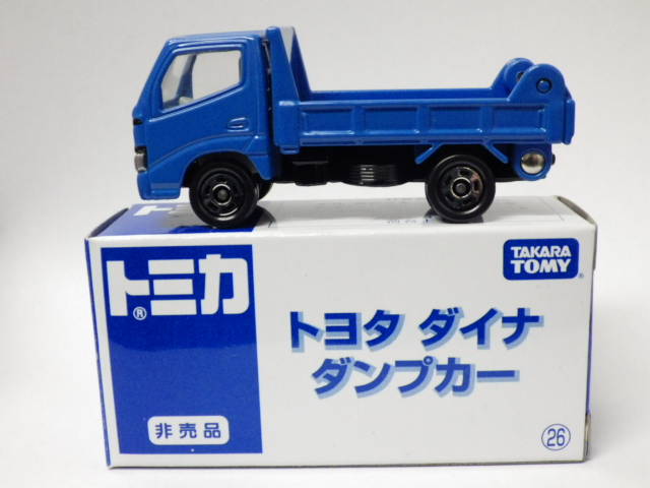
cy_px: 244
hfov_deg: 38.2
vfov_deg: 29.1
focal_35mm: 50
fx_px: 939
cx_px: 325
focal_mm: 9
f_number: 3.8
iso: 800
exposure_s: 1/40
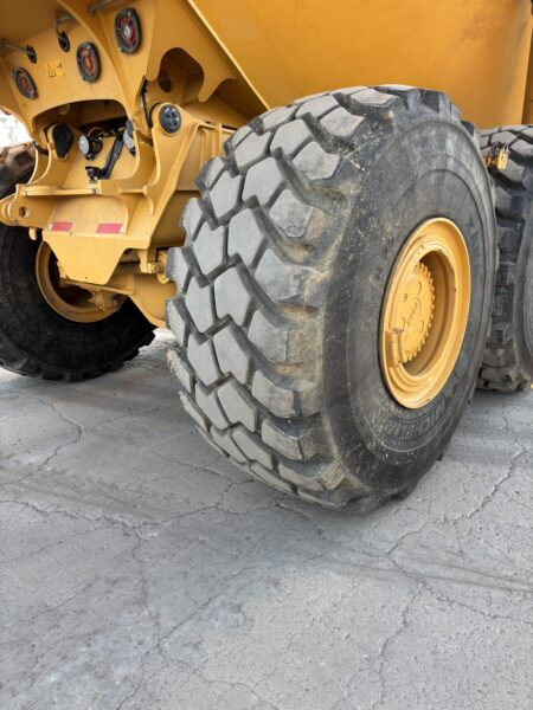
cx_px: 266
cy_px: 355
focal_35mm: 26
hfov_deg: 53.1
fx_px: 534
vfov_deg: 67.3
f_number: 1.6
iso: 40
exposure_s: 1/121
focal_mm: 5.96
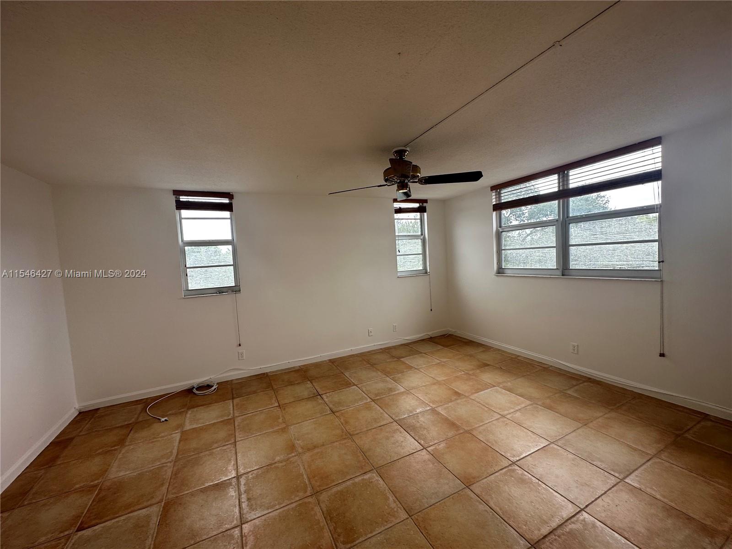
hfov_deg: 102.1
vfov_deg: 85.7
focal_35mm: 14
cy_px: 274
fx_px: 296
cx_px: 366
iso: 40
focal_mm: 2.22
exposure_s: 1/114
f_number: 2.2
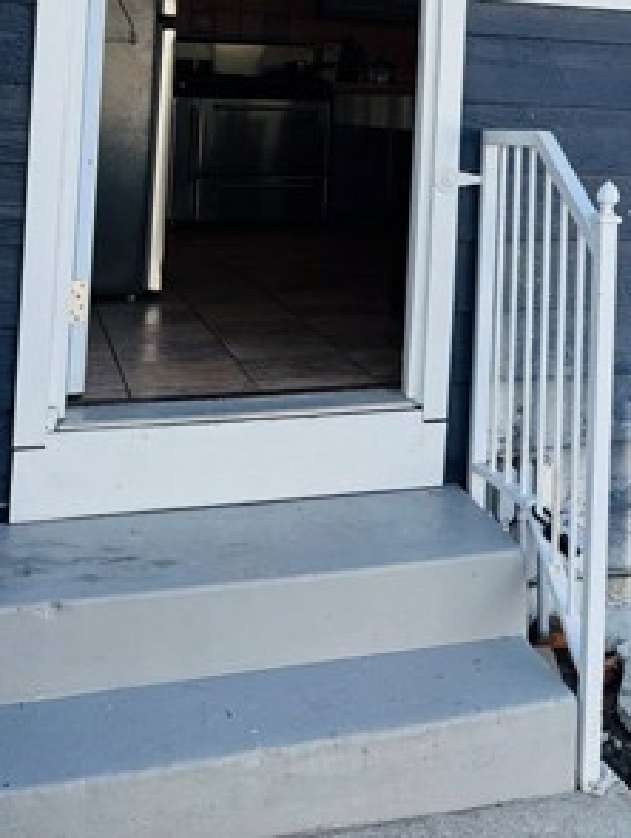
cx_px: 608
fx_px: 1261
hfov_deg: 26.8
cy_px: 65
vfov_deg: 34.5
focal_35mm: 52
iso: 80
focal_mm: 6.76
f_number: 1.78
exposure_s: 1/1285
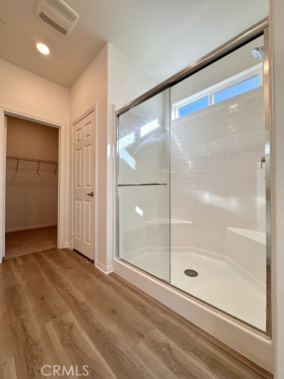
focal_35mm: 14
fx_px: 153
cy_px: 190
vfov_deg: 102.1
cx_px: 142
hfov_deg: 85.7
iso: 40
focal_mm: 2.22
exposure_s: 1/132
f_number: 2.2
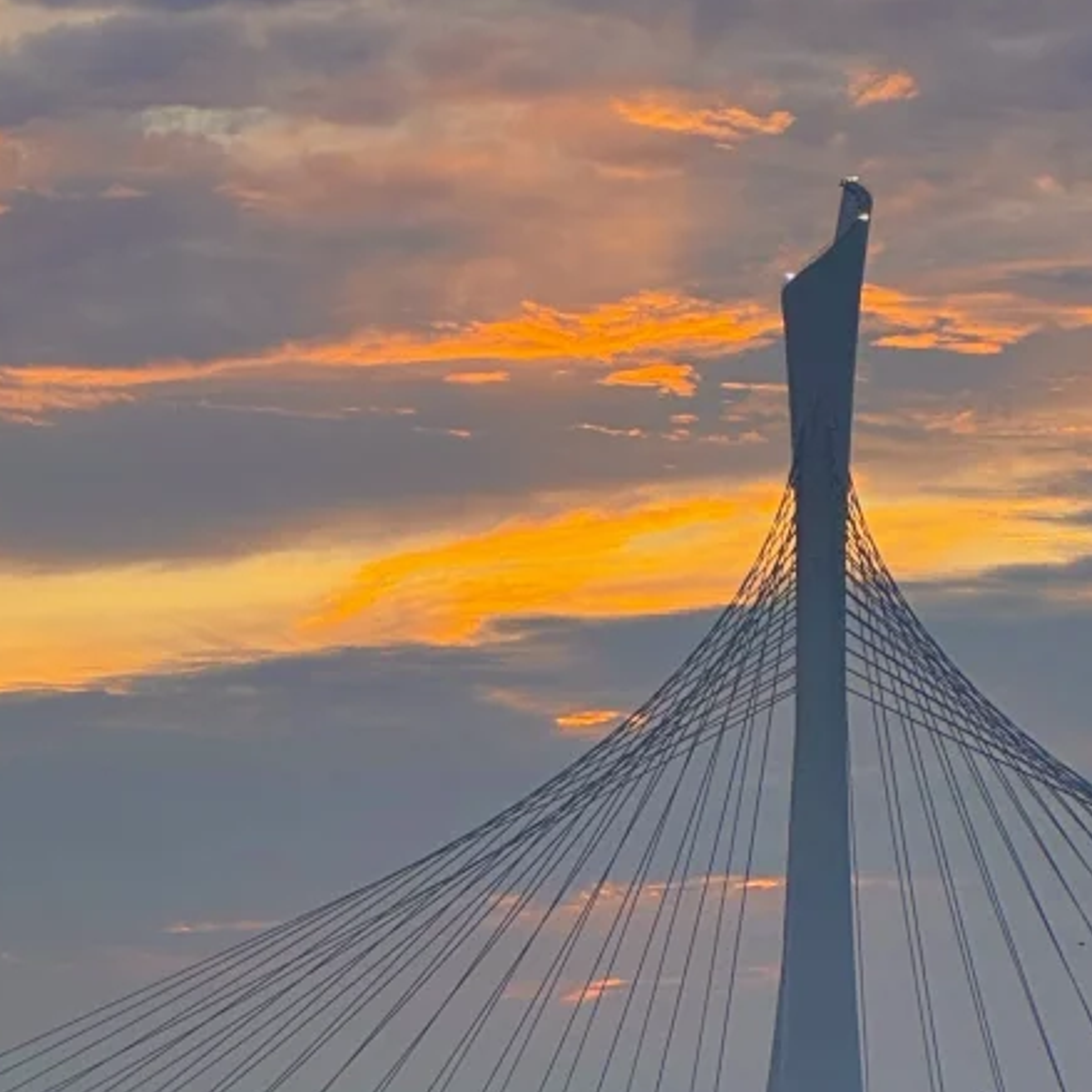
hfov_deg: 7.8
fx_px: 7959
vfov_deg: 7.8
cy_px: -75
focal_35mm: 223
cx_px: 749
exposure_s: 1/99
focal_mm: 9
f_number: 2.8
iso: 50
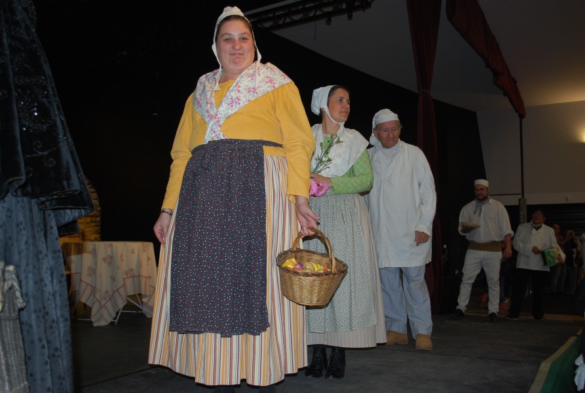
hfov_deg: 57.1
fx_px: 538
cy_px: 196
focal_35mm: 33
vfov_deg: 40.2
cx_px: 292
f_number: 4
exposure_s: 1/60
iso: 200
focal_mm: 22
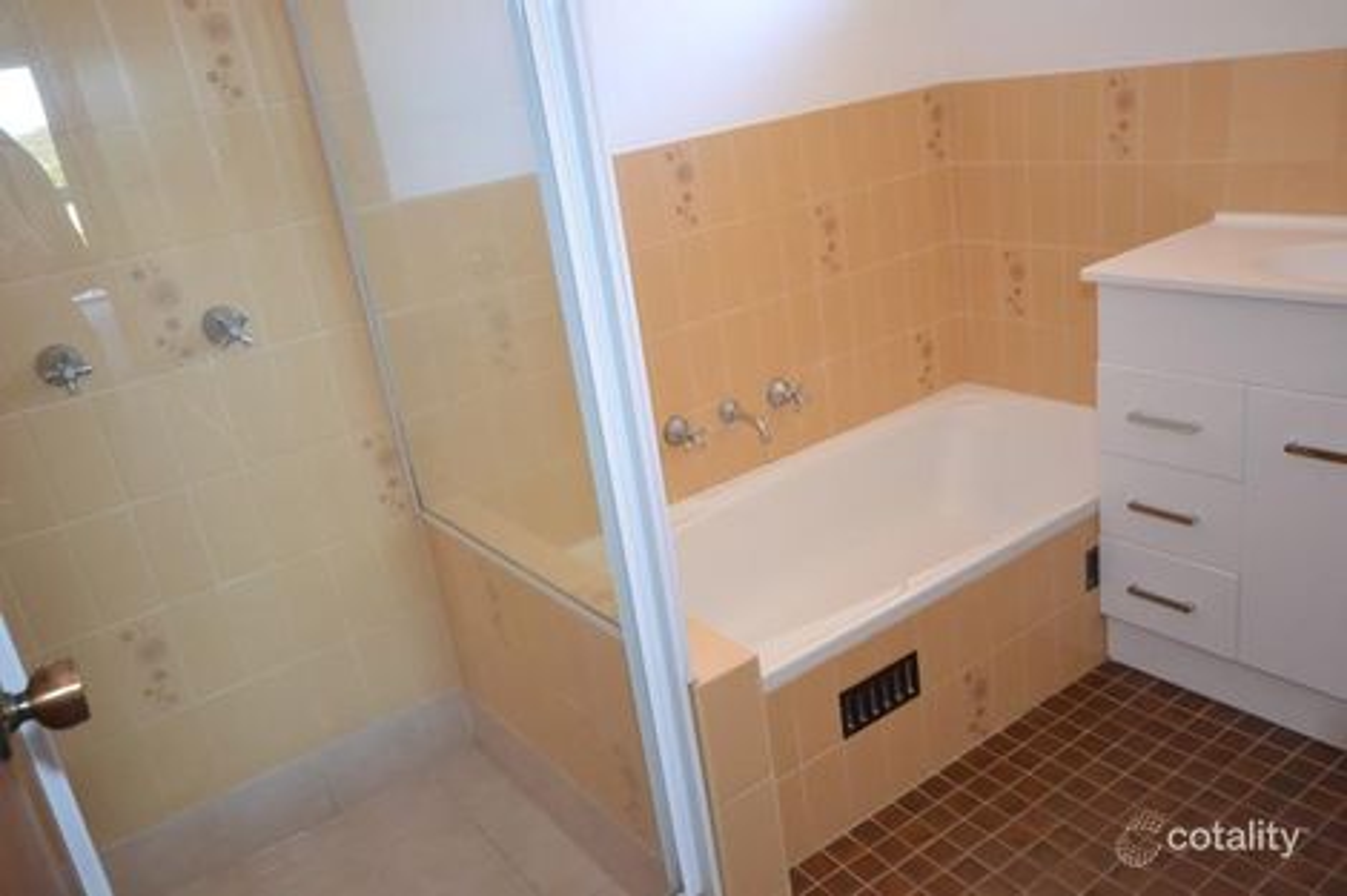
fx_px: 1122
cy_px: 448
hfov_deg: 61.9
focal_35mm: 30
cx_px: 674
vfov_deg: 43.6
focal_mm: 20
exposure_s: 1/60
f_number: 5.6
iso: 3200
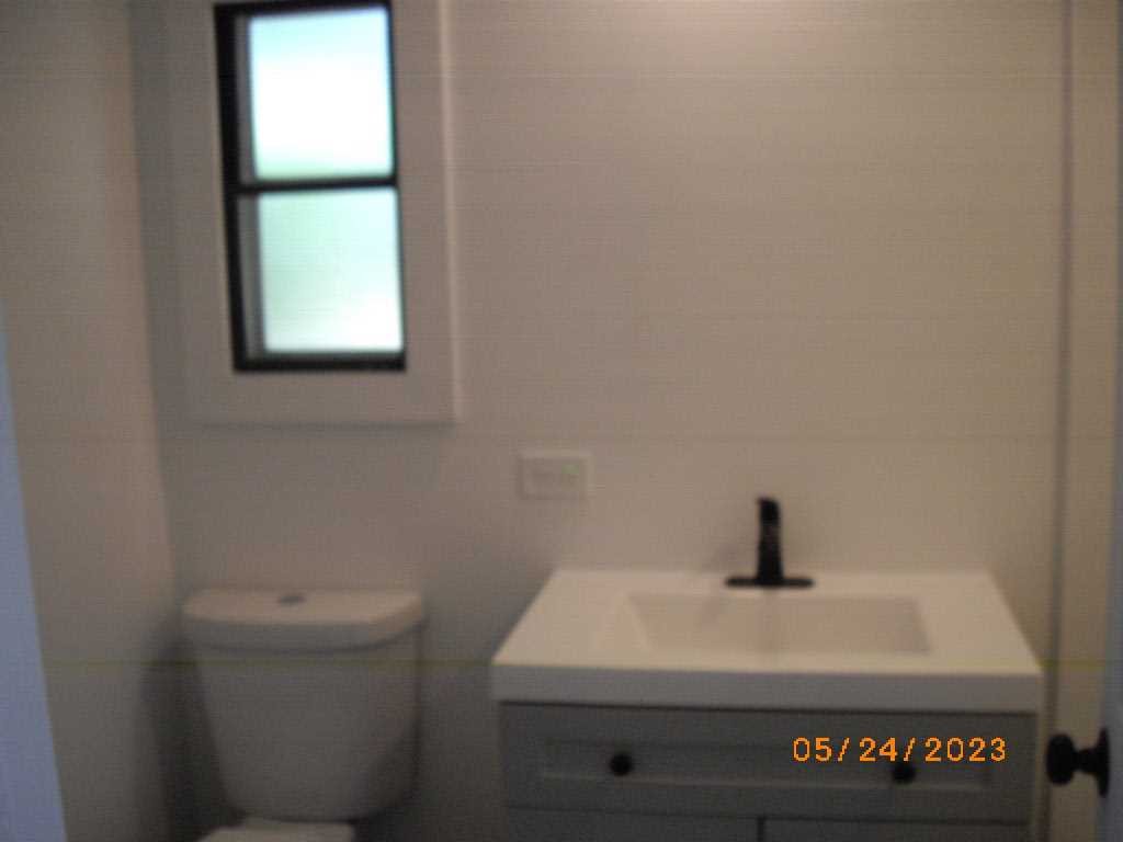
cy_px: 421
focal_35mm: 38
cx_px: 562
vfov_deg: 37.7
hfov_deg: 49.0
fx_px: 1233
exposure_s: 1/60
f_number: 2.8
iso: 200
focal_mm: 7.9
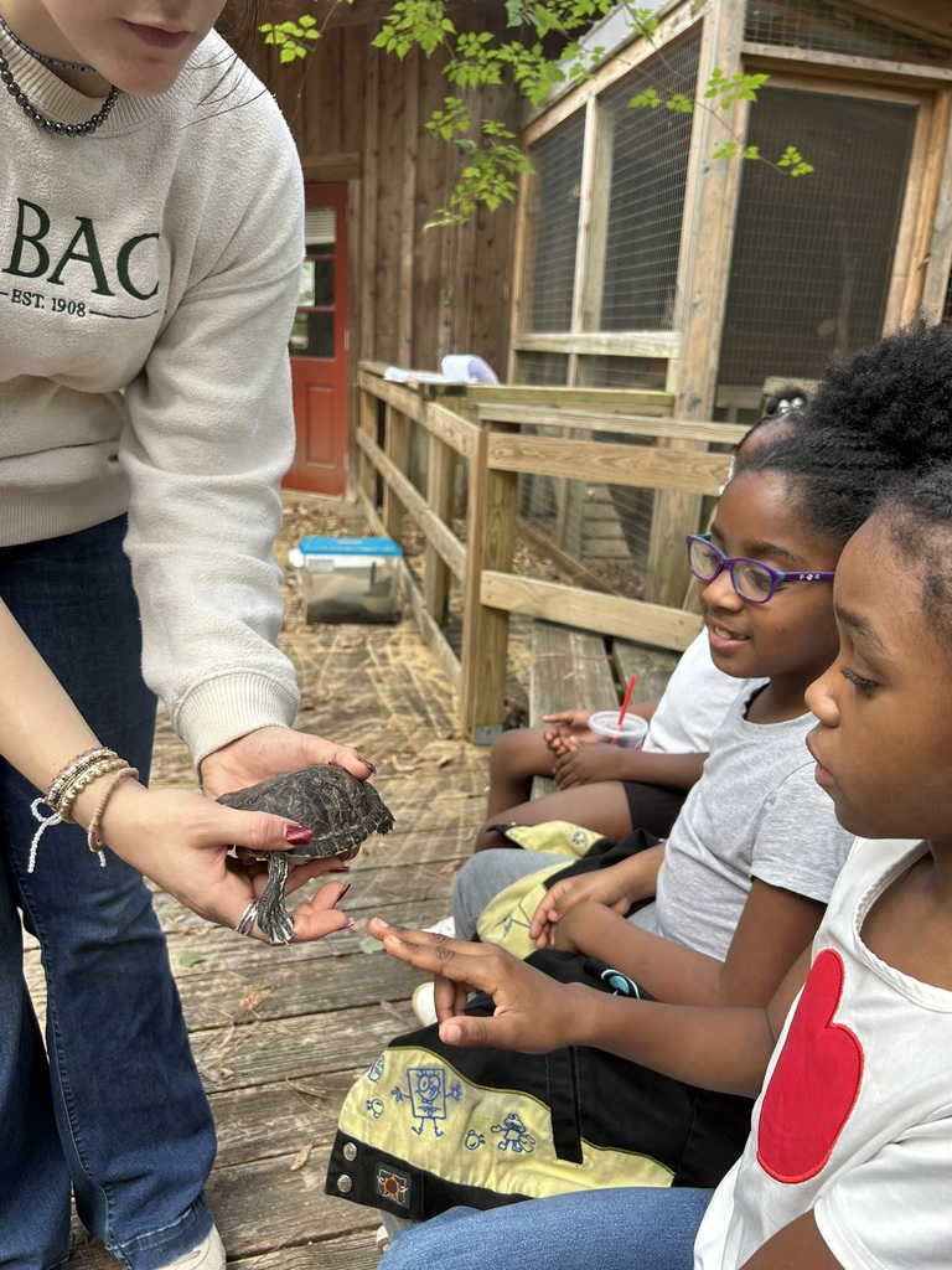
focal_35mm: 26
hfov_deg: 53.1
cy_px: 635
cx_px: 476
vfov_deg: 67.3
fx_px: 953
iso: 40
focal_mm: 5.7
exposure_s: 1/167
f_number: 1.5
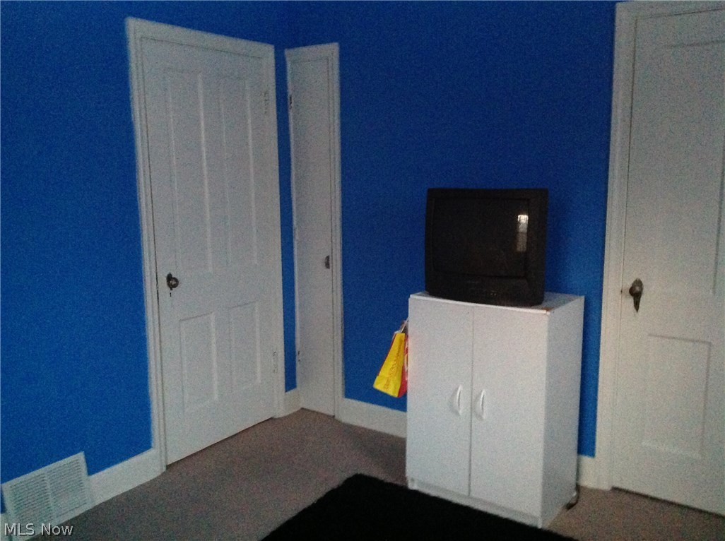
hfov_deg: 52.7
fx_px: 732
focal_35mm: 35
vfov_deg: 40.6
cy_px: 270
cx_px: 362
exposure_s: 1/15
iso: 800
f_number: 2.4
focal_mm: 4.28
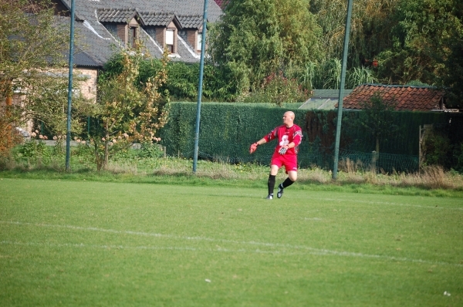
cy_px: 154
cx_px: 232
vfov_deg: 8.1
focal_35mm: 168
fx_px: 2157
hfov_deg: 12.3
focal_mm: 112
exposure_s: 1/1000
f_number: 5
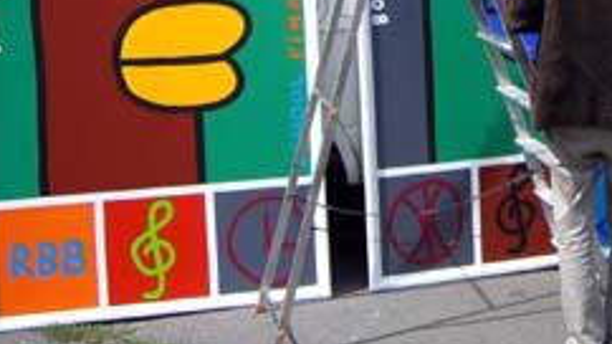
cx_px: 503
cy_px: -78
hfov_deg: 26.9
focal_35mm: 77
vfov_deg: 15.1
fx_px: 1249
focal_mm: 6.2
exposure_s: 1/500
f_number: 2.7
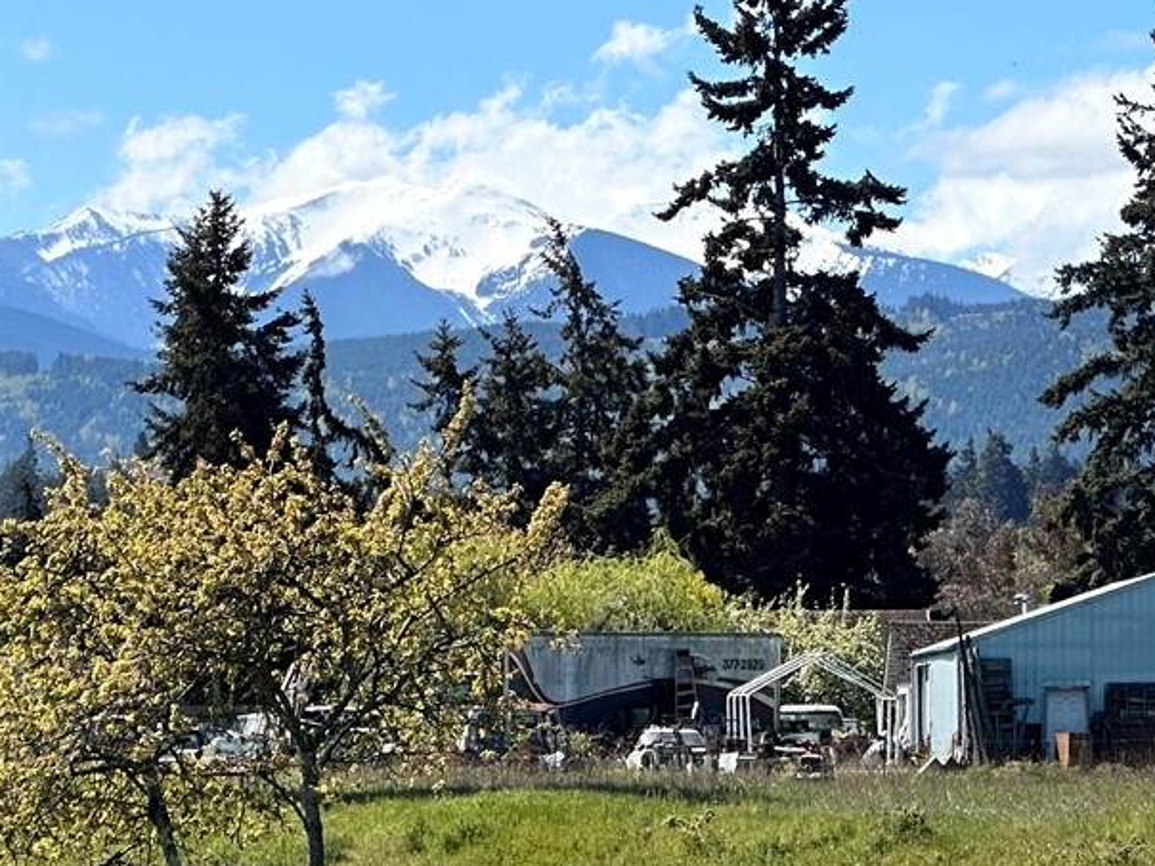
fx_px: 6807
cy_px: -48
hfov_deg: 9.7
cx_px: 998
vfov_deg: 7.2
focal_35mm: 204
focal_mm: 9
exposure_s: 1/1107
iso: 32
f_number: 2.8
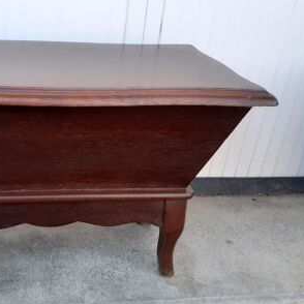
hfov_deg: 41.6
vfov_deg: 42.8
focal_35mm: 39
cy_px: 160
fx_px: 387
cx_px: 77
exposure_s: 1/100
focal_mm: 3.6
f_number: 1.9
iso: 64
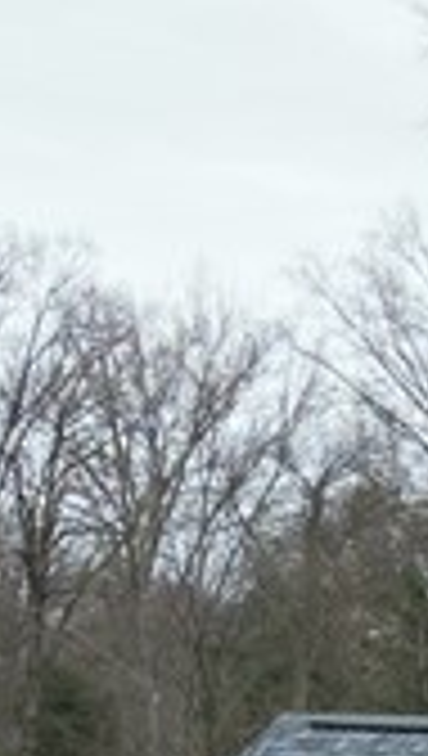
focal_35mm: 159
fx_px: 3195
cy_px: 999
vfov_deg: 13.0
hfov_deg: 6.8
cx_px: 1320
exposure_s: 1/1600
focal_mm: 6.72
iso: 200
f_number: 1.7
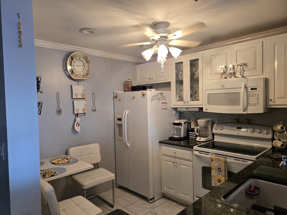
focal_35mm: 24
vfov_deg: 56.8
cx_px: 147
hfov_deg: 71.6
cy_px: 111
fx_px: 199
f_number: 1.8
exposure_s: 1/120
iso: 320
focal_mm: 5.4
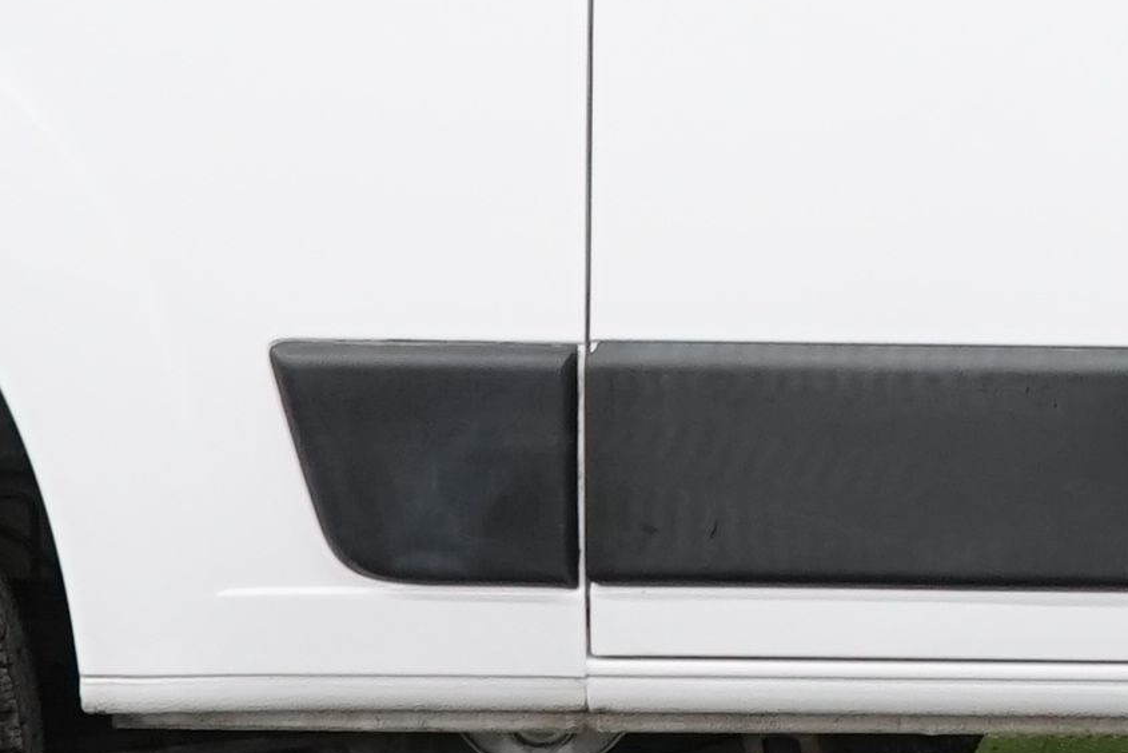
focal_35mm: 220
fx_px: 6895
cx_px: 1506
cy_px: -211
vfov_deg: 6.2
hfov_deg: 9.2
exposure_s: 1/25
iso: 800
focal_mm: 31
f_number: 6.3
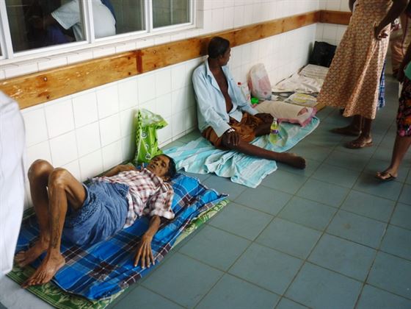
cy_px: 154
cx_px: 206
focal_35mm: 33
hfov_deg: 55.4
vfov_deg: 42.9
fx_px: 392
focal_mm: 5.5
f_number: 2.8
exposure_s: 1/80
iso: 160
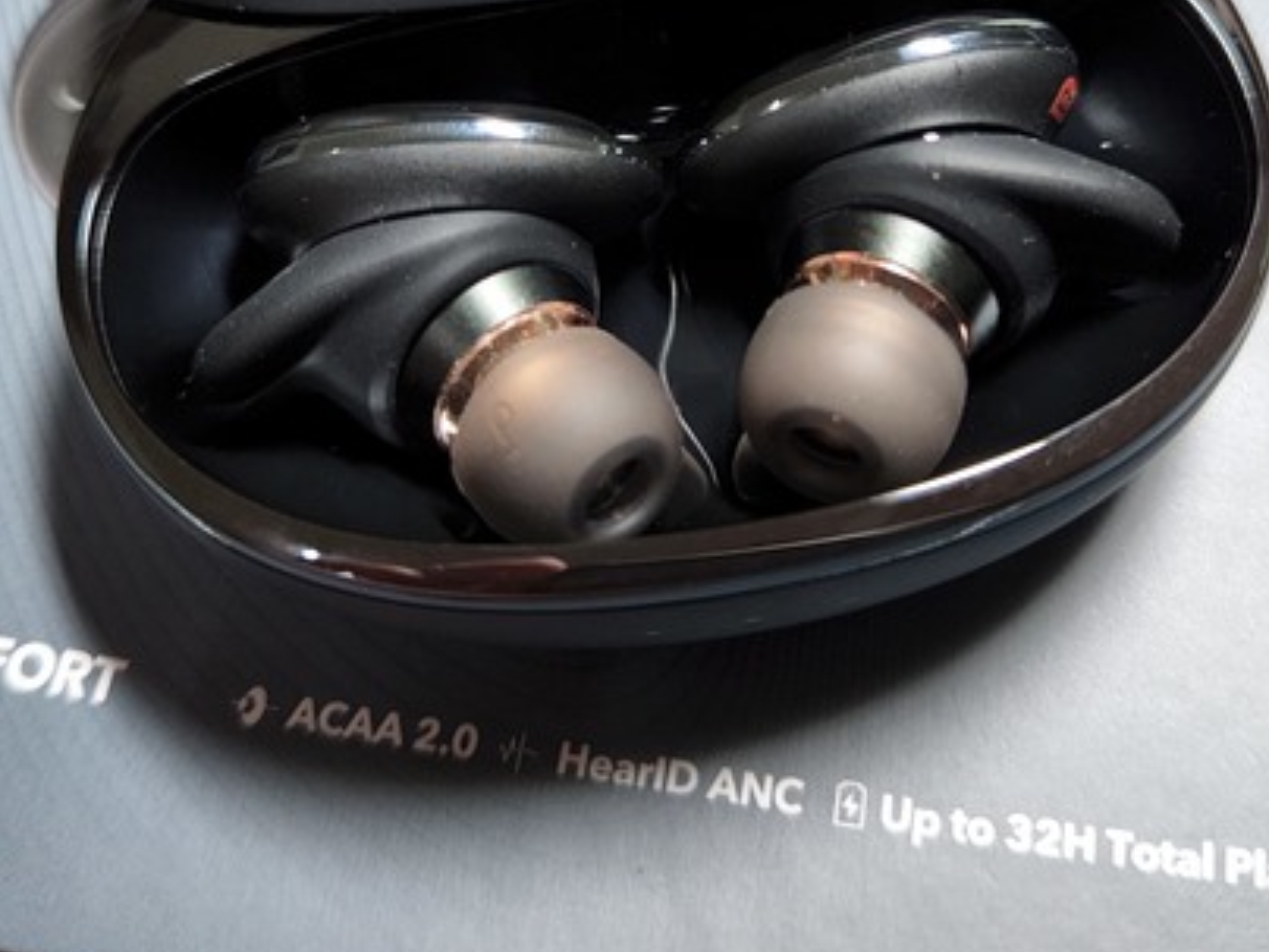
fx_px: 1503
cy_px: 163
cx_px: 672
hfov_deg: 45.8
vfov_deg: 33.9
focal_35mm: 41
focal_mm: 5.4
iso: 320
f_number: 1.8
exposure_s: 1/120
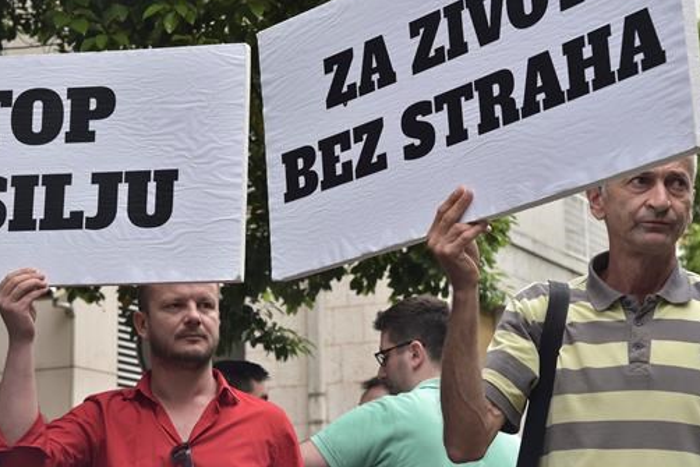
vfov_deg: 13.6
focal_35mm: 101
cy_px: 191
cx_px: 271
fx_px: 1964
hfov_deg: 20.2
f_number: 8
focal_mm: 78
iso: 400
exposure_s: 1/250
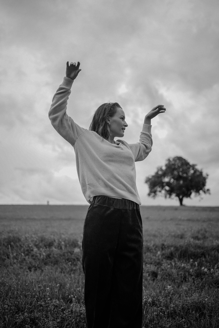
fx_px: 319
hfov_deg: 37.9
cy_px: 164
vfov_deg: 54.4
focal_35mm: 35
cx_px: 110
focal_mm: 35
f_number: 1.8
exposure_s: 1/2000
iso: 100
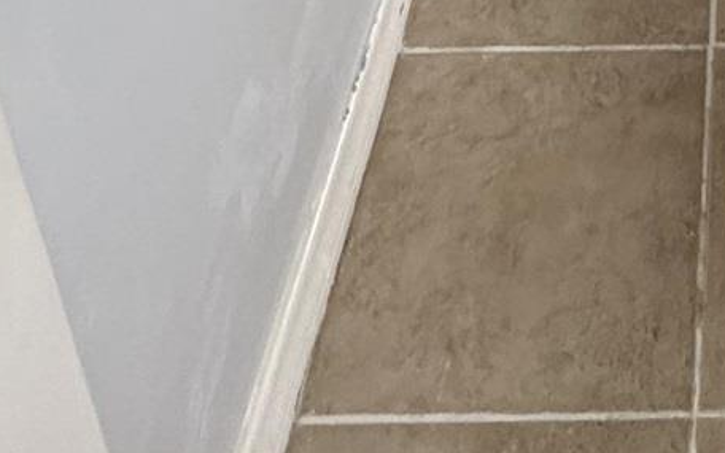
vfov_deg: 12.0
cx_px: 798
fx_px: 1482
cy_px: -777
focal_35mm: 75
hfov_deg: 25.5
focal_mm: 2.22
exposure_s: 1/99
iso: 250
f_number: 2.2
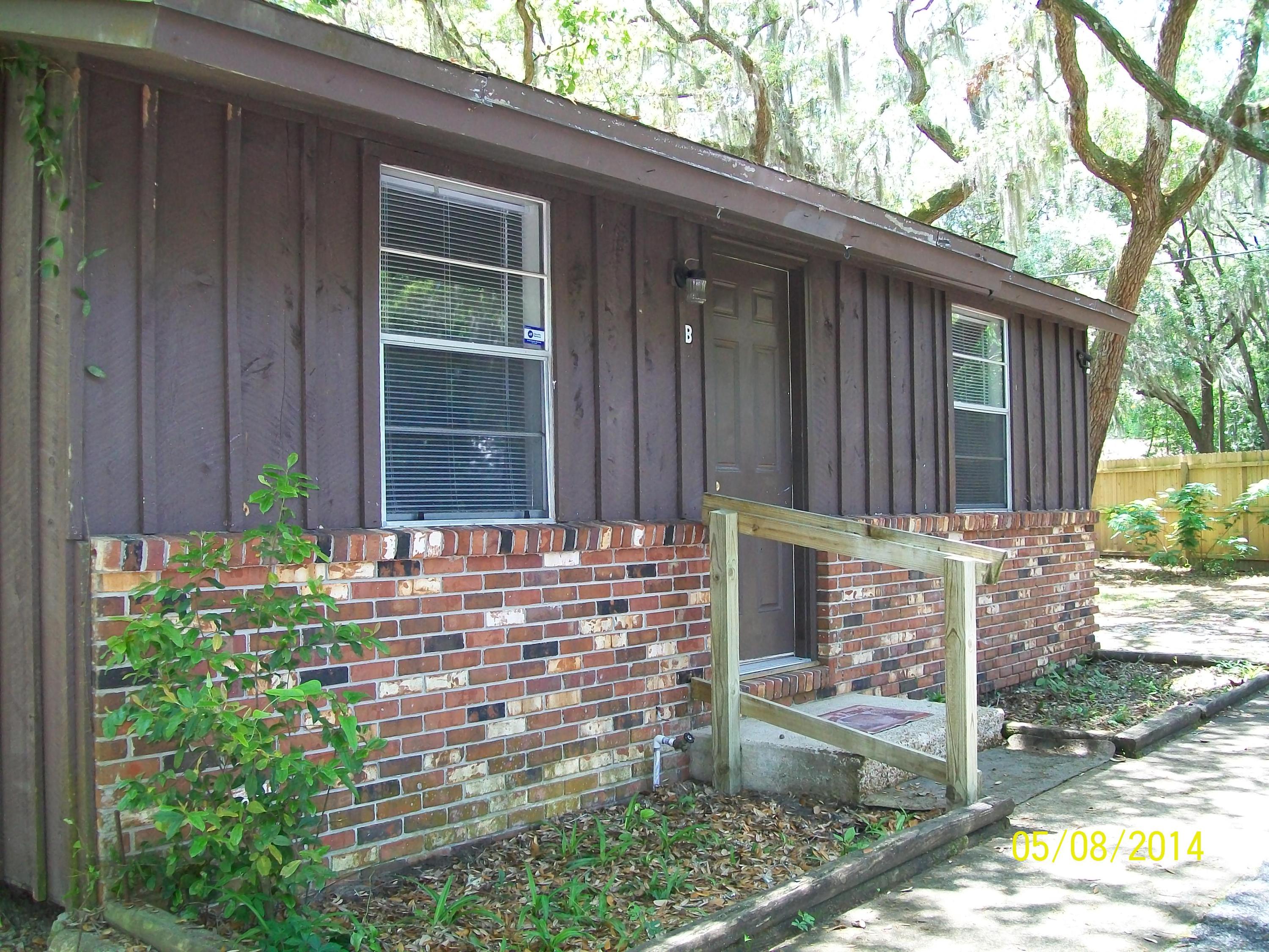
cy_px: 476
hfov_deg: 54.0
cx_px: 634
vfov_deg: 41.8
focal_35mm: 34
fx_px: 1246
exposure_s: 1/100
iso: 160
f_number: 2.7
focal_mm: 6.1
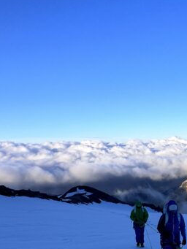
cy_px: 183
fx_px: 302
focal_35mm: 42
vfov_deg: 43.5
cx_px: 198
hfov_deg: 31.1
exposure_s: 1/1435
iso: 40
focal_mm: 2.22
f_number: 2.2
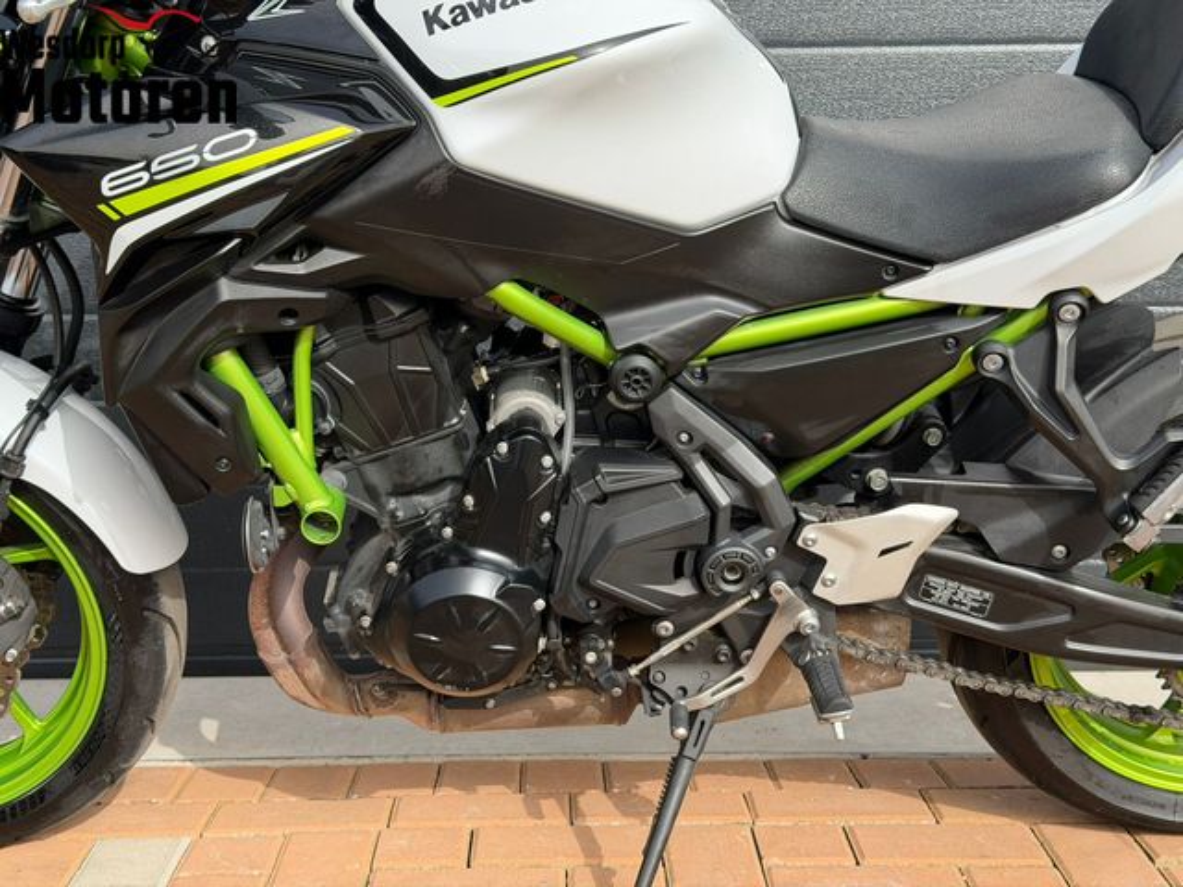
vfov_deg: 30.3
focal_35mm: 48
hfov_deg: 39.7
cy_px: 444
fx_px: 1640
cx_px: 592
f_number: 1.78
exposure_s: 1/1838
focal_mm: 6.76
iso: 100
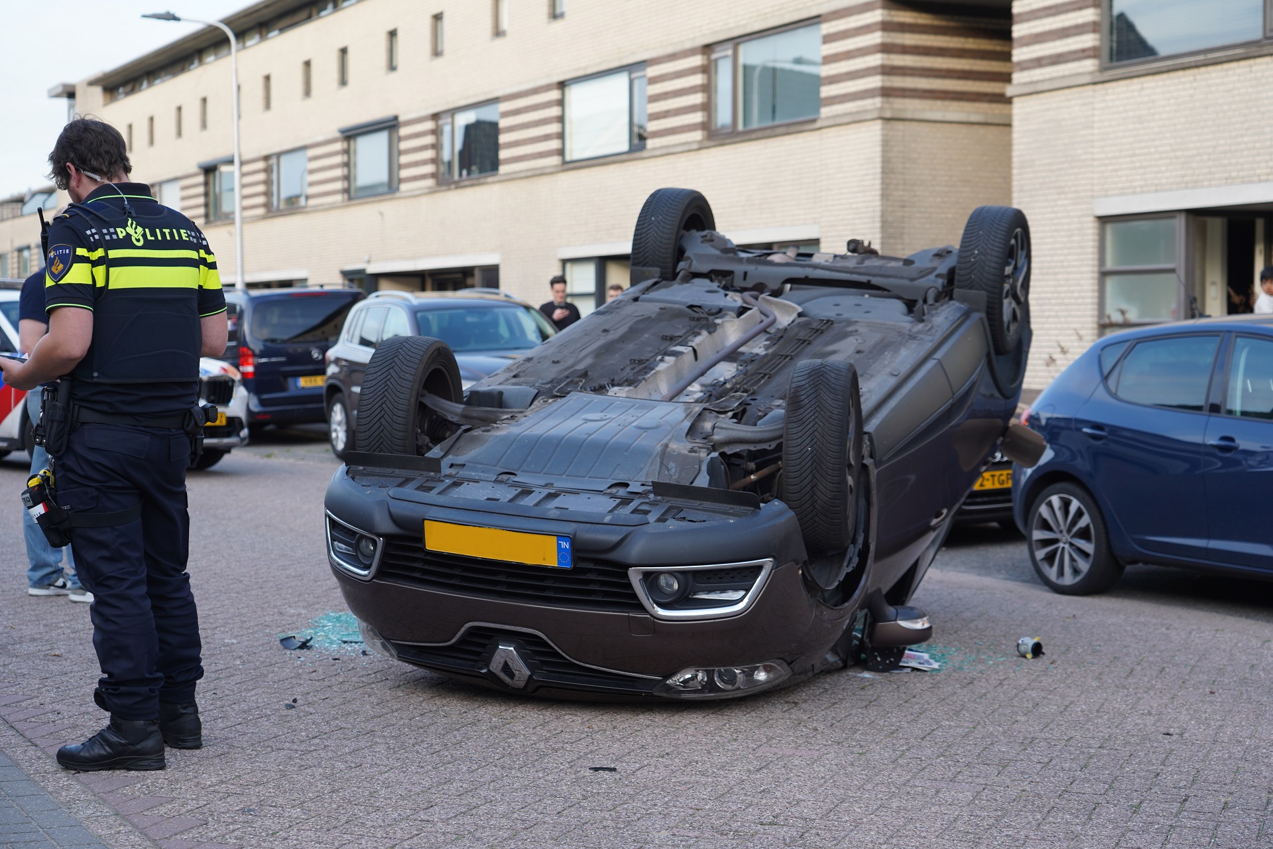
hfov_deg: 33.9
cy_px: 424
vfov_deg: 23.0
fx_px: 2086
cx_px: 636
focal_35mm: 59
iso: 100
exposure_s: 1/80
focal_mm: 59
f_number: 4.5
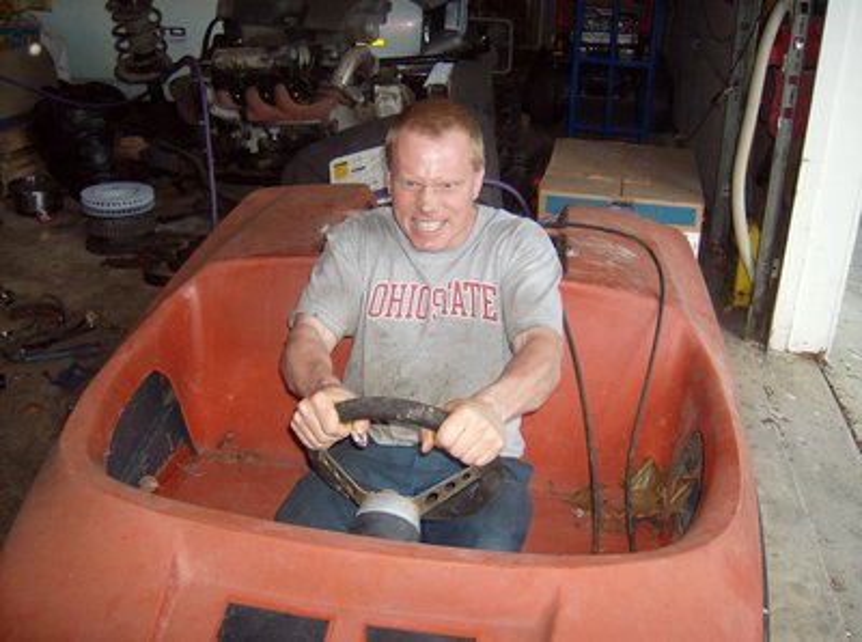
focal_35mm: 36
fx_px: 894
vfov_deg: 39.5
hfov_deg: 51.5
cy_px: 321
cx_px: 431
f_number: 2.8
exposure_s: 1/60
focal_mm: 6
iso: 200
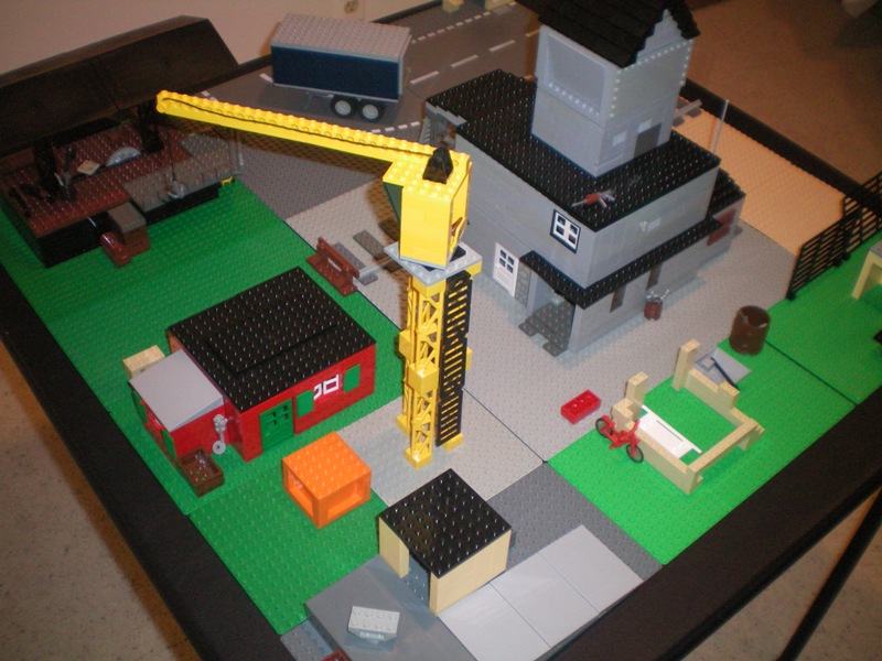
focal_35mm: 38
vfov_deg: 37.7
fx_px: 968
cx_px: 441
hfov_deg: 49.0
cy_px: 330
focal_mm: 6.3
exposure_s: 1/60
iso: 200
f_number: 3.1
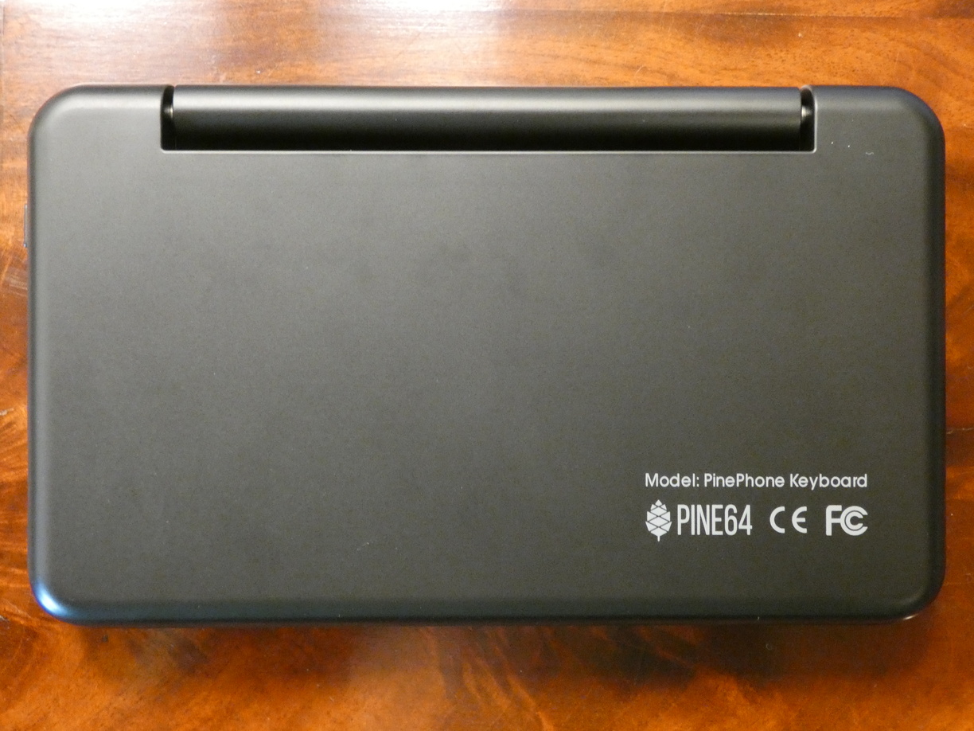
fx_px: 1407
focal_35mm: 50
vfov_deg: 29.1
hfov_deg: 38.2
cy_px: 366
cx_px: 487
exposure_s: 1/15
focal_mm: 9
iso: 1600
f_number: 3.9
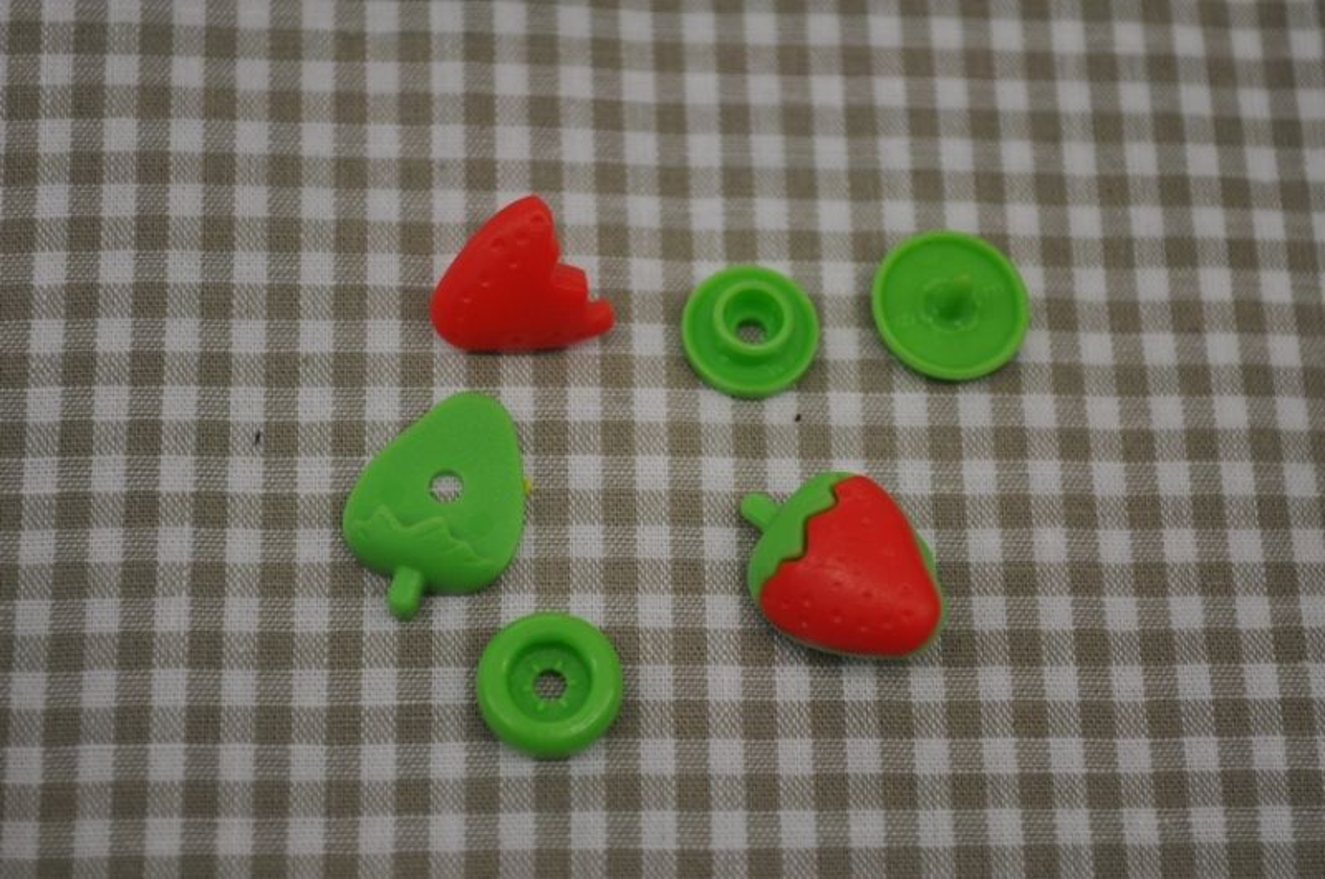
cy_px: 440
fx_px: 2867
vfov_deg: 17.4
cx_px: 662
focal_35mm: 78
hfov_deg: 26.0
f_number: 5.6
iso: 400
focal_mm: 52
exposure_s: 1/60
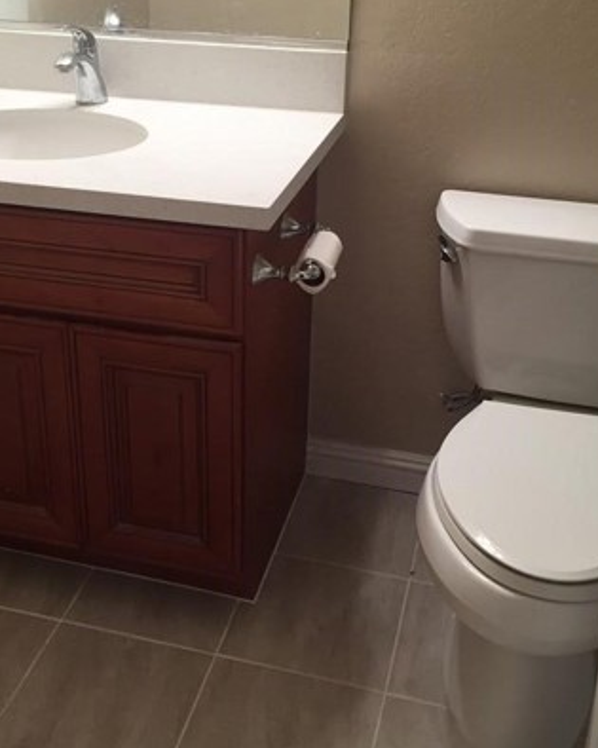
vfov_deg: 40.2
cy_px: 296
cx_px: 228
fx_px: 1018
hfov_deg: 32.6
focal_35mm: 46
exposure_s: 1/30
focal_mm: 4.15
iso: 40
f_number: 2.2
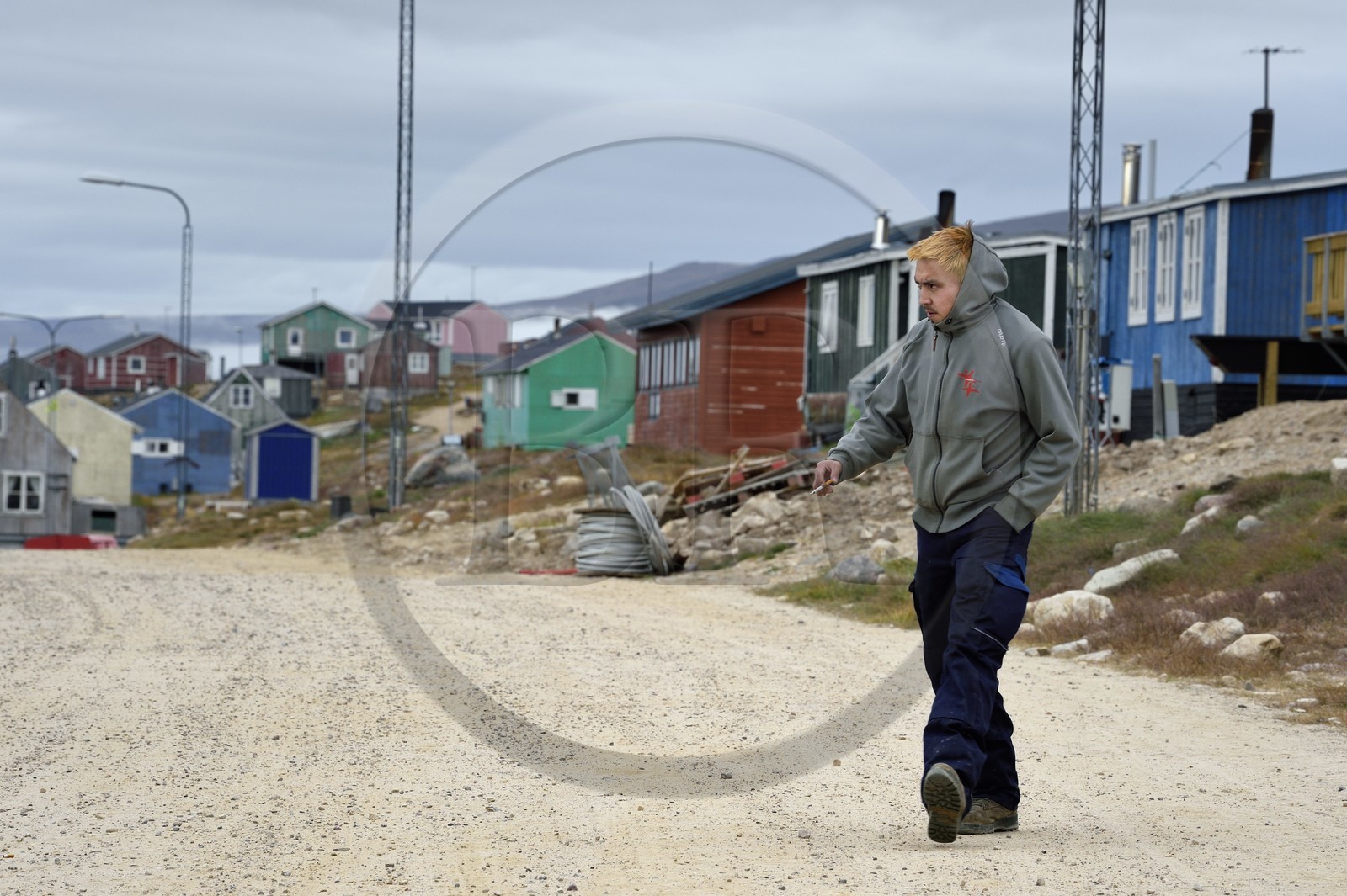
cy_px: 448
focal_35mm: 200
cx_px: 674
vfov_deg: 6.9
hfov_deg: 10.3
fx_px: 7479
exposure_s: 1/200
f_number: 11
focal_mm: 200
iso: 400
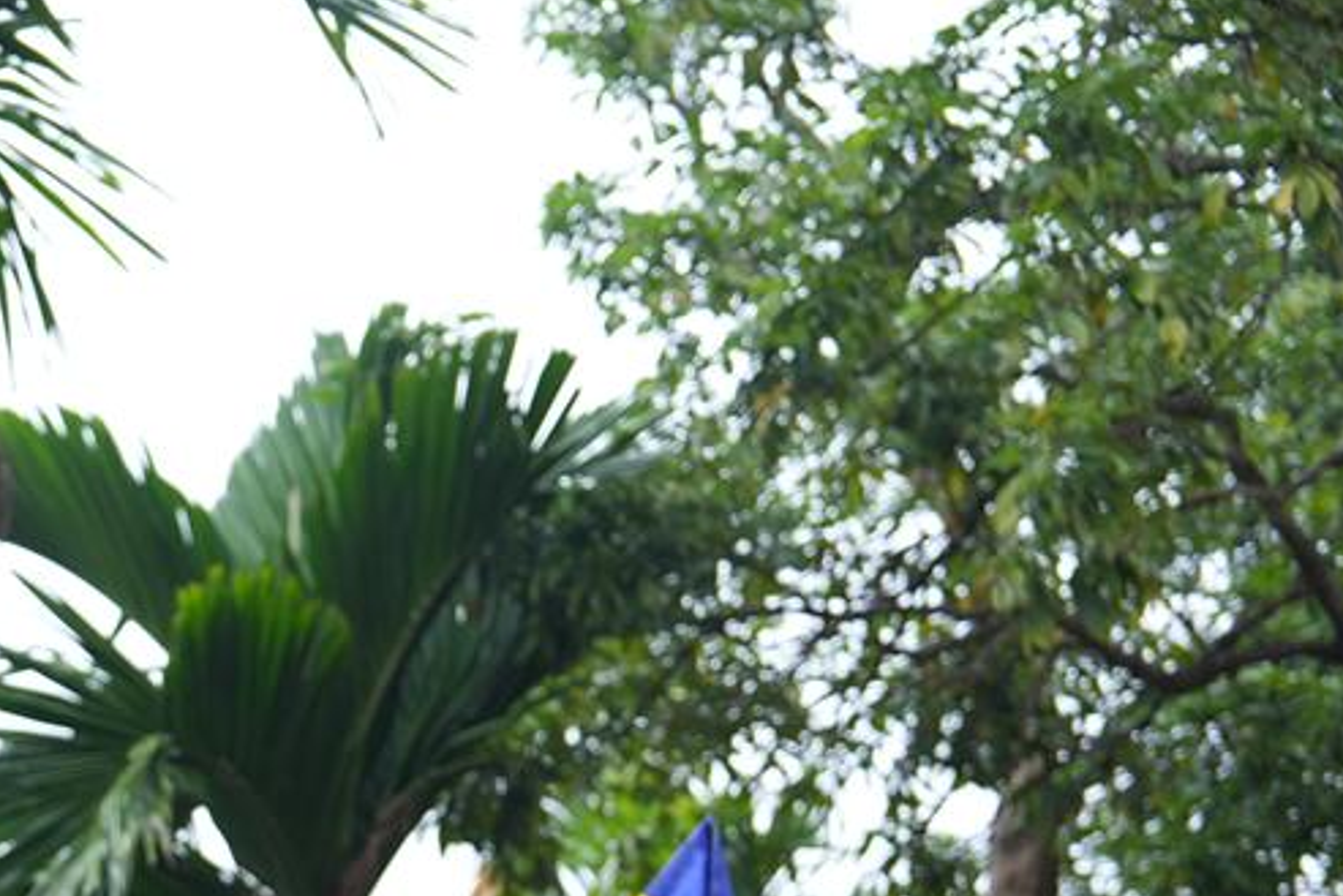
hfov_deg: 18.2
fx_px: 3993
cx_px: -223
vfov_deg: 12.5
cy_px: 1035
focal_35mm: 107
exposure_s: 1/100
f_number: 2.8
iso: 400
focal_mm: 44
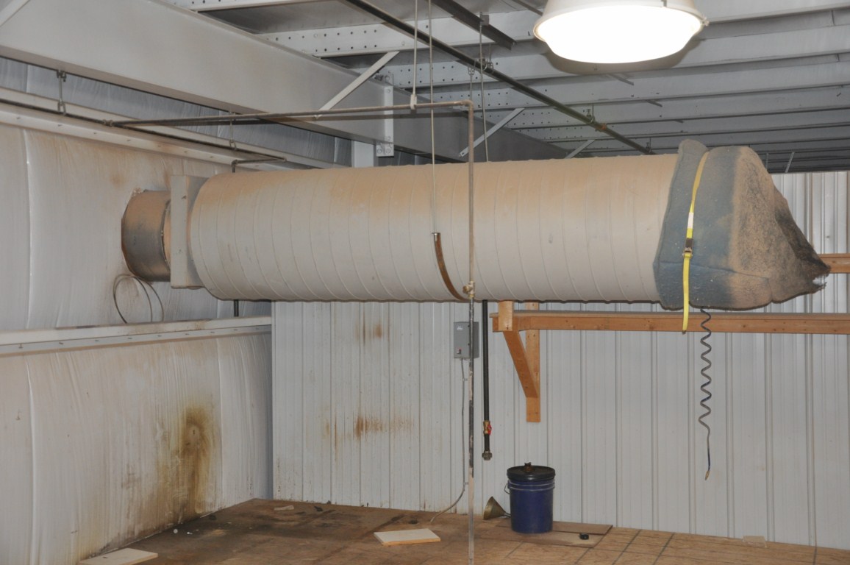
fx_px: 1061
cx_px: 425
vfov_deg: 29.8
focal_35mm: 45
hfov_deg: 43.6
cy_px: 282
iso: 800
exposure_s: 1/60
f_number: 4.2
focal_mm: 30
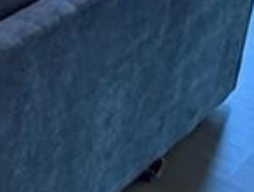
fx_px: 720
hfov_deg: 15.2
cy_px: -161
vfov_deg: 13.5
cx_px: -284
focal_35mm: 98
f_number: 2.2
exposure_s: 1/60
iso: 500
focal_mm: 2.22
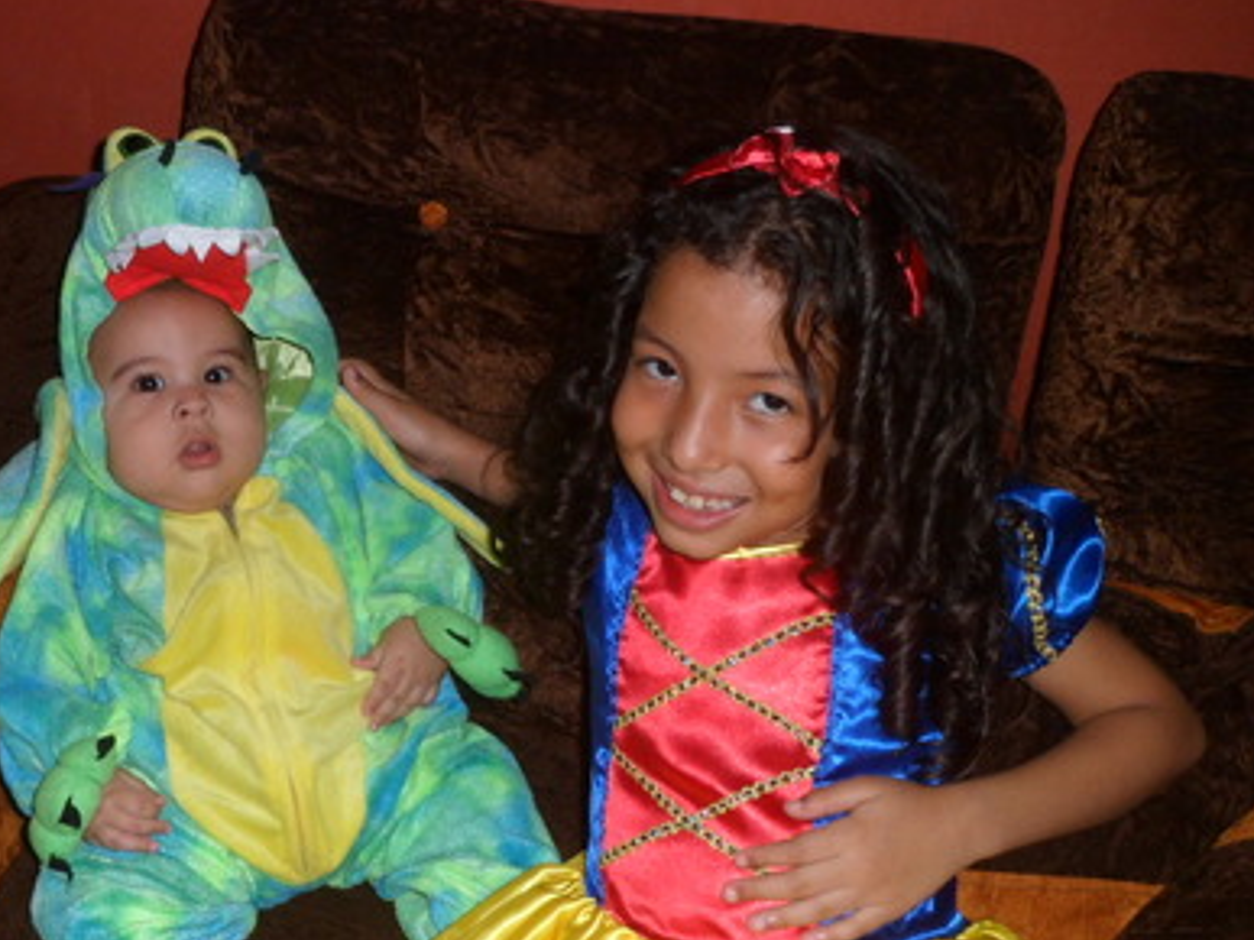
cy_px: 535
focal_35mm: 43
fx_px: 1557
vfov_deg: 33.5
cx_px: 424
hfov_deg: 43.3
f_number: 3.3
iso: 100
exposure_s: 1/45
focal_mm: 4.9
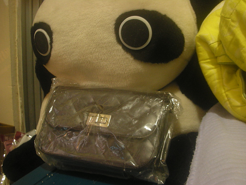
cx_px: 123
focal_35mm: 36
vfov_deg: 39.7
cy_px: 95
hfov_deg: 51.3
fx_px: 256
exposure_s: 1/1.6
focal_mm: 5.8
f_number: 3
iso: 200
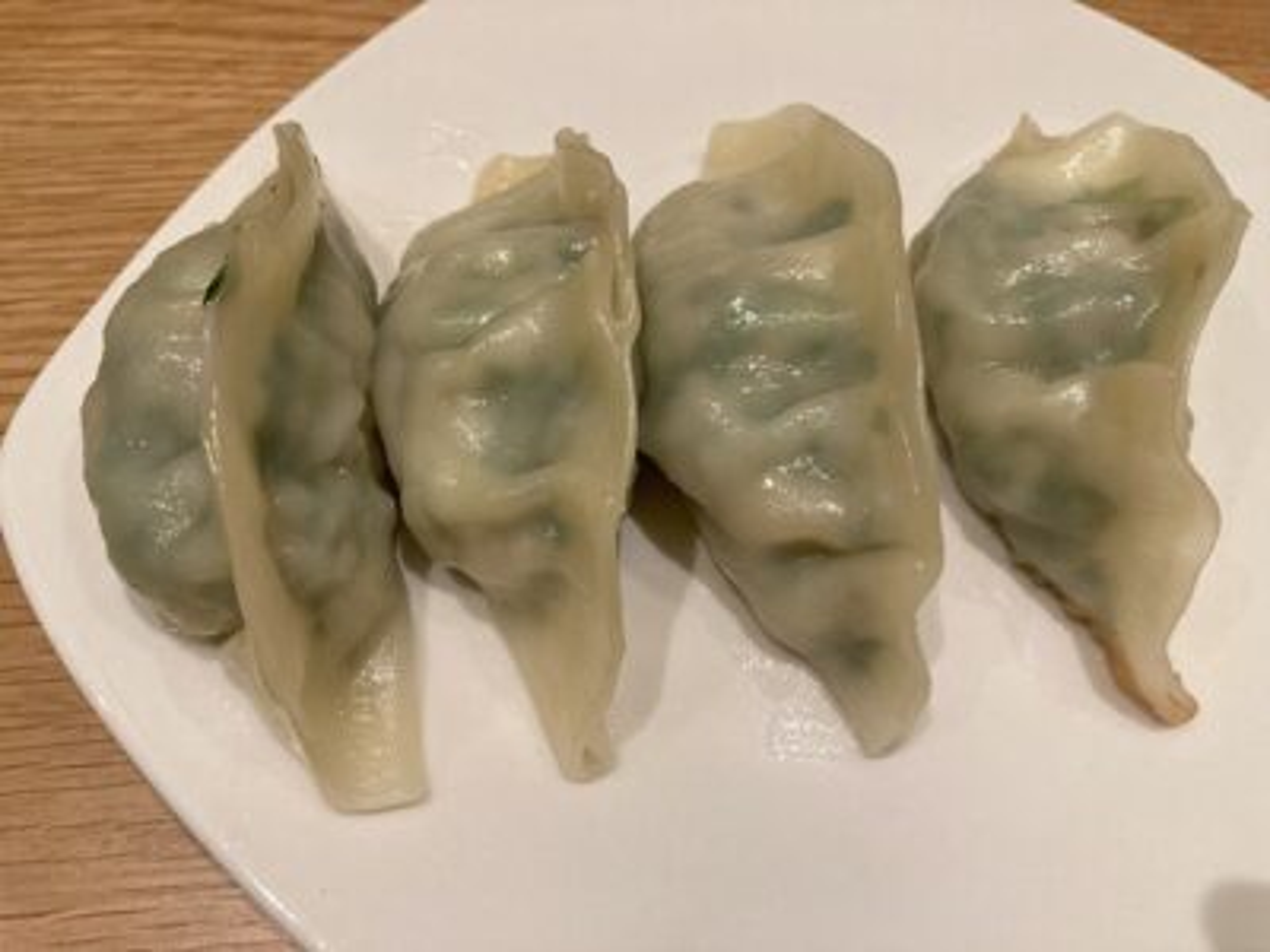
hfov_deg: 63.4
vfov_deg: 49.7
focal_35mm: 28
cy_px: 476
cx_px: 635
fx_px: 1027
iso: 250
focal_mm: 3.99
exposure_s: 1/50
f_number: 1.8
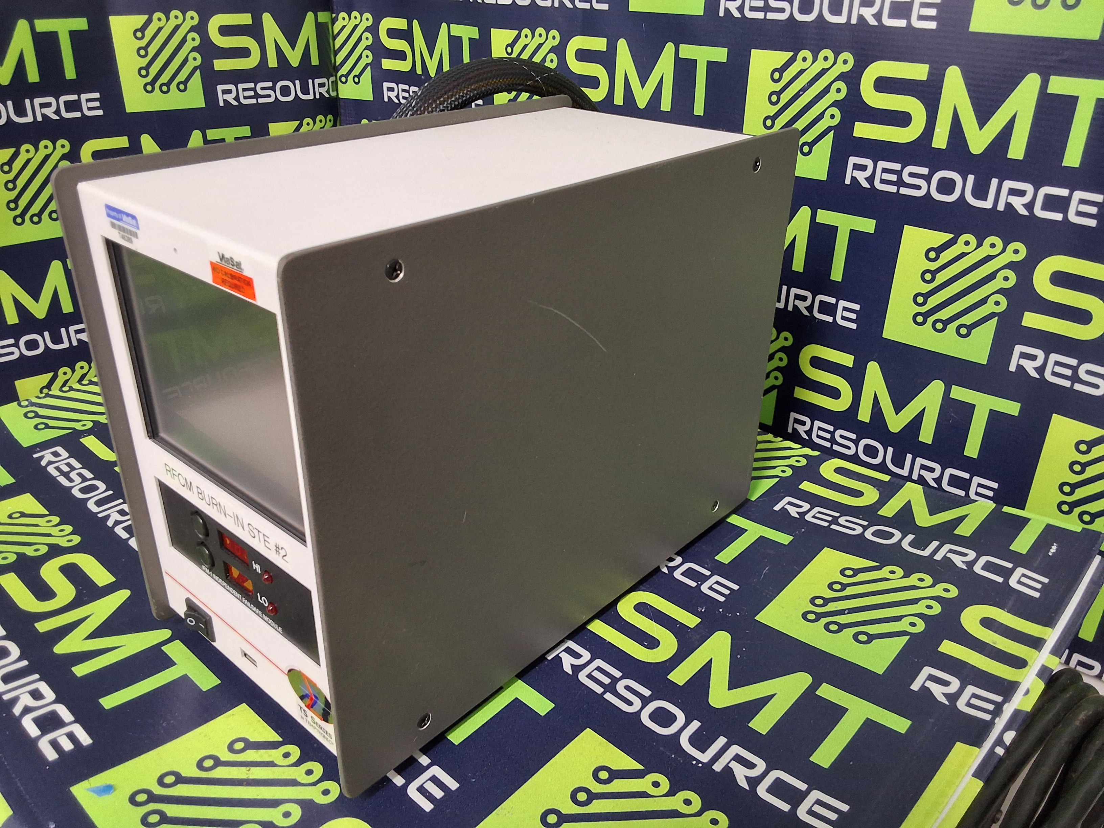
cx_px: 552
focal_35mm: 28
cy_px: 414
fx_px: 893
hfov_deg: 63.4
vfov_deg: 49.7
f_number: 1.9
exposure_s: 1/30
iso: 160
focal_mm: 2.91
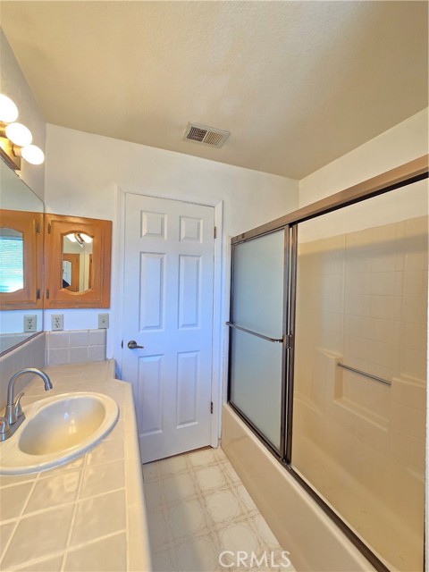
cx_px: 214
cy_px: 286
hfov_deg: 89.9
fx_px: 215
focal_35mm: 13
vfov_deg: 106.2
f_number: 2.2
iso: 160
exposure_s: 1/60
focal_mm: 2.2
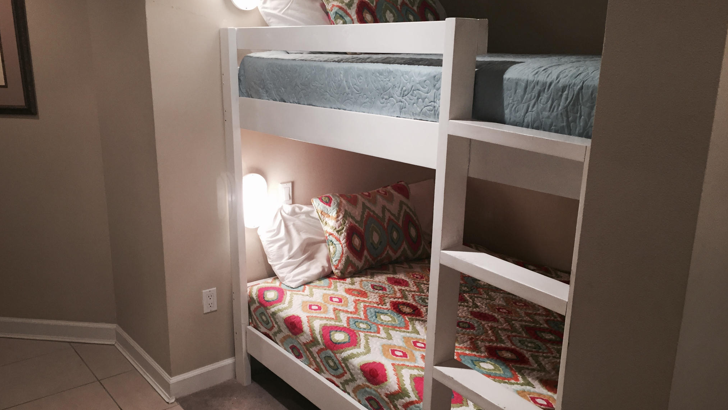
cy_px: 214
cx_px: 363
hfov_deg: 61.0
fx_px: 618
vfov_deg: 36.7
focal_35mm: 32
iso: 100
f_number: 2.2
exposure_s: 1/33
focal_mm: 4.15
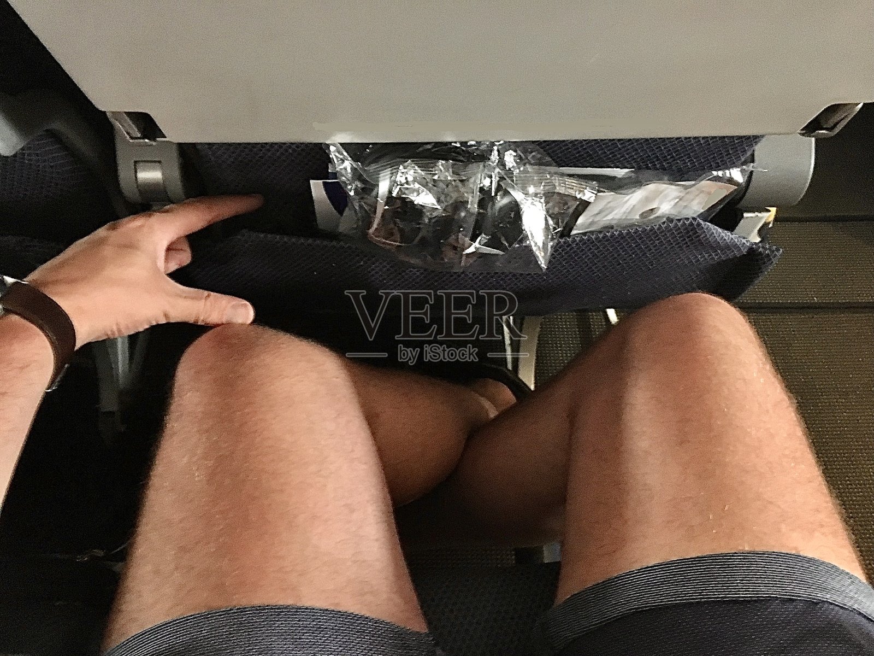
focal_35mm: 29
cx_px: 437
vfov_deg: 48.2
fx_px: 732
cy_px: 328
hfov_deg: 61.7
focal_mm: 4.15
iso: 500
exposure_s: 1/17
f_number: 2.2
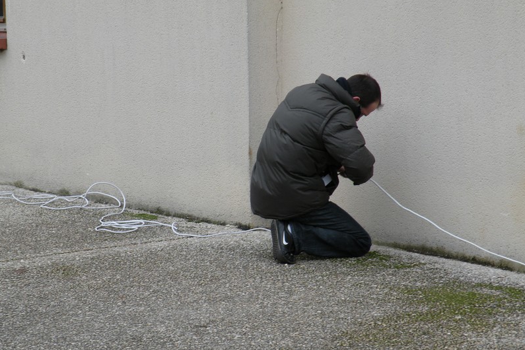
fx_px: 1969
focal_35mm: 135
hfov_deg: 15.2
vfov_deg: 10.2
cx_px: 263
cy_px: 173
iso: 82
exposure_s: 1/61
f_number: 4.5
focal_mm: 22.9
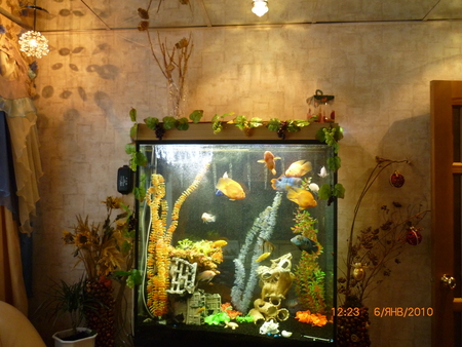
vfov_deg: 45.5
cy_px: 174
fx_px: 414
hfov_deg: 58.3
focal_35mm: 31
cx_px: 231
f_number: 2.8
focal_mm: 5.5
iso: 320
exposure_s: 1/30
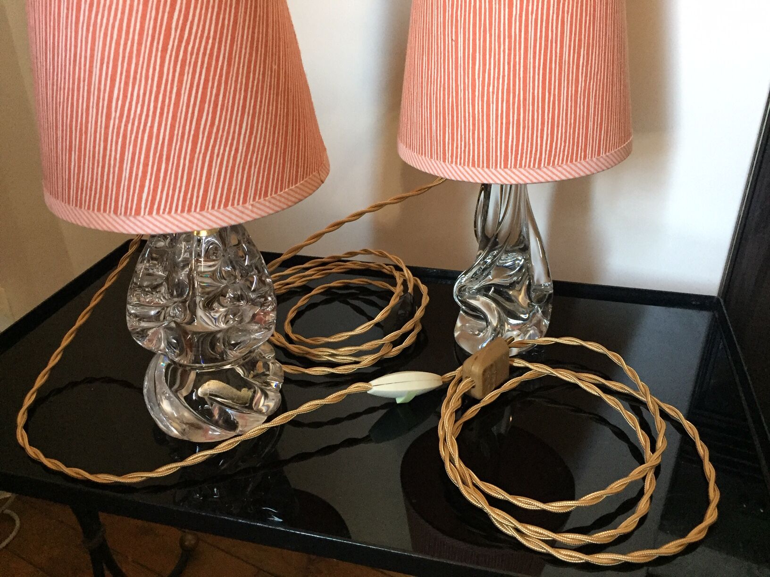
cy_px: 288
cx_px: 385
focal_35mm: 29
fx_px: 645
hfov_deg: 61.7
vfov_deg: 48.2
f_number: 2.2
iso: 250
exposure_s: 1/25
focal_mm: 4.15
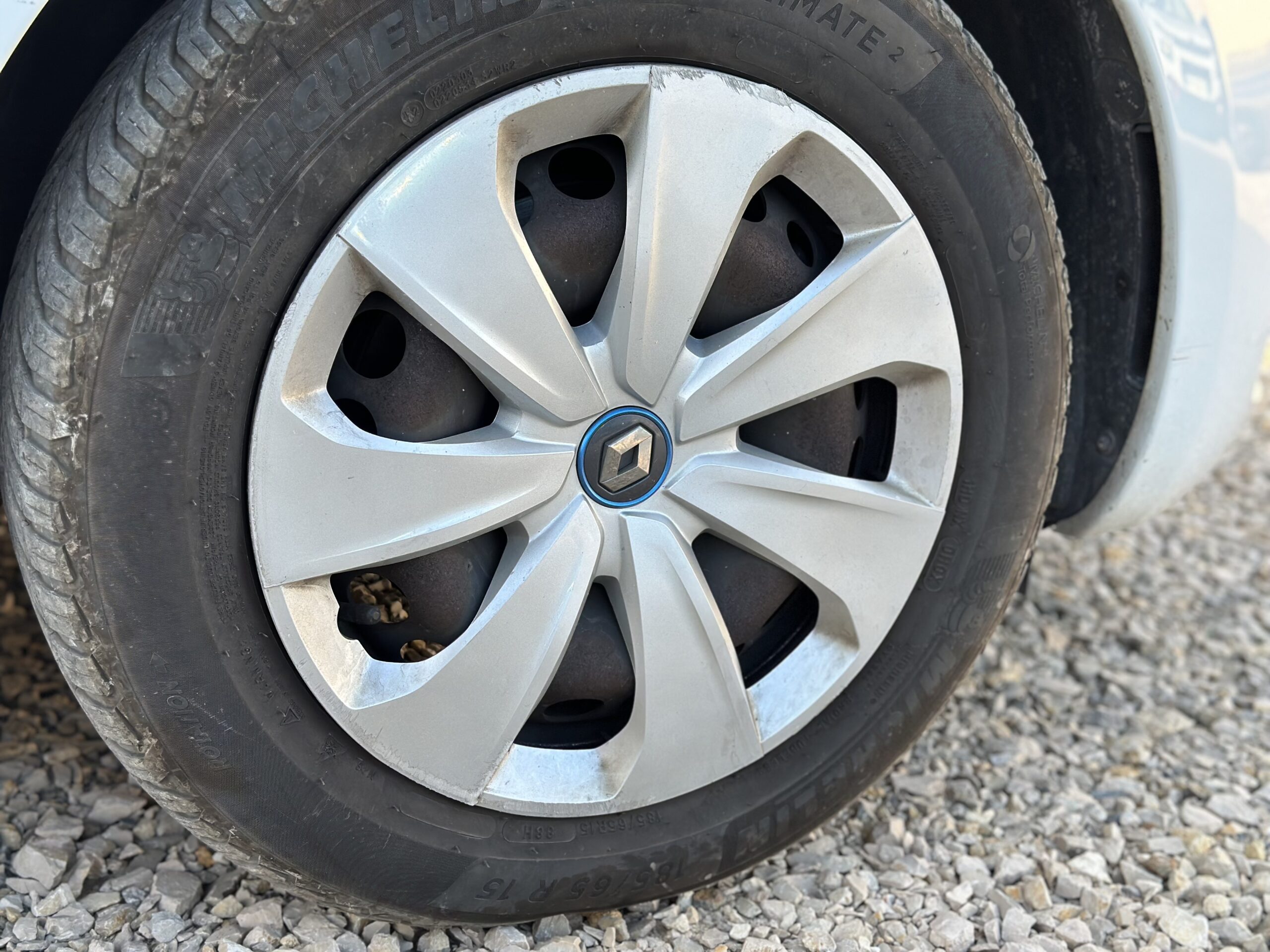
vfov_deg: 30.3
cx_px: 635
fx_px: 1761
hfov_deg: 39.7
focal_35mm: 48
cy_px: 476
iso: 80
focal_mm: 6.86
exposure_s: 1/437
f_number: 1.78
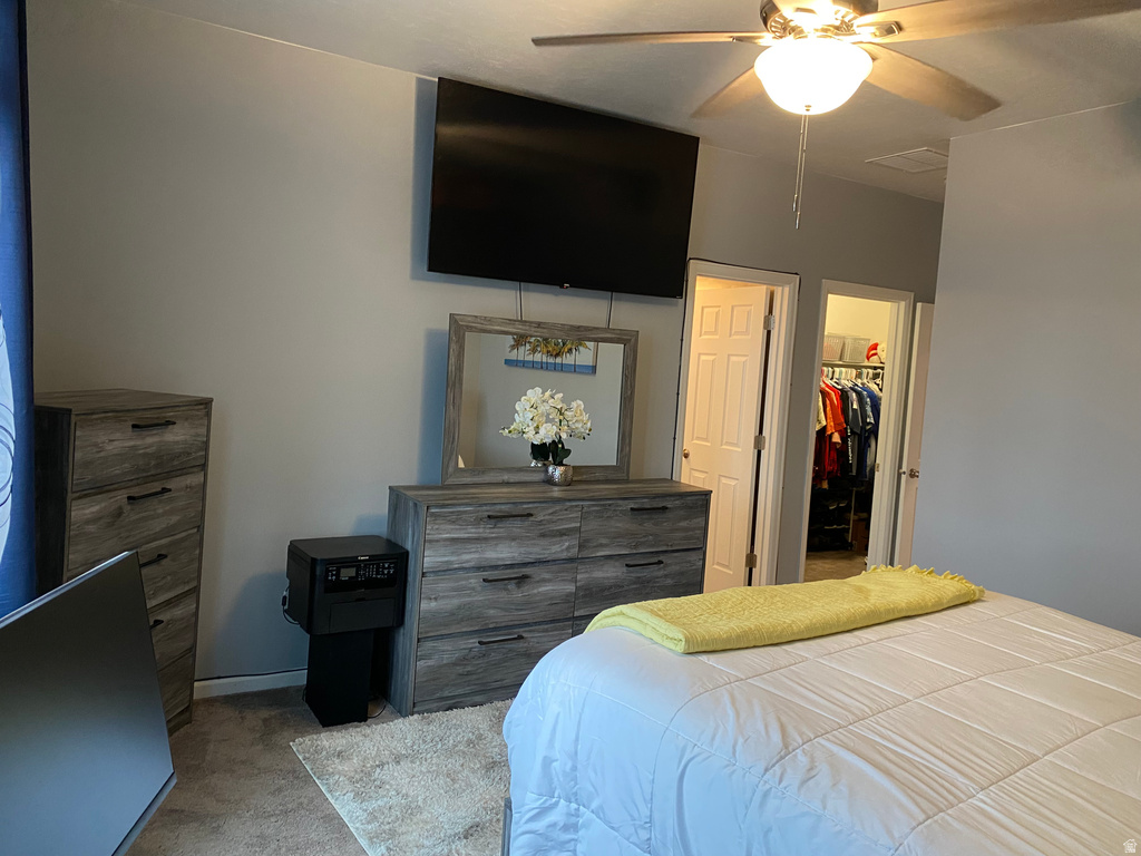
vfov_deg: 53.1
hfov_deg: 67.3
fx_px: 857
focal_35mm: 26
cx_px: 570
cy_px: 428
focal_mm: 4.25
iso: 250
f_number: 1.8
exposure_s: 1/60
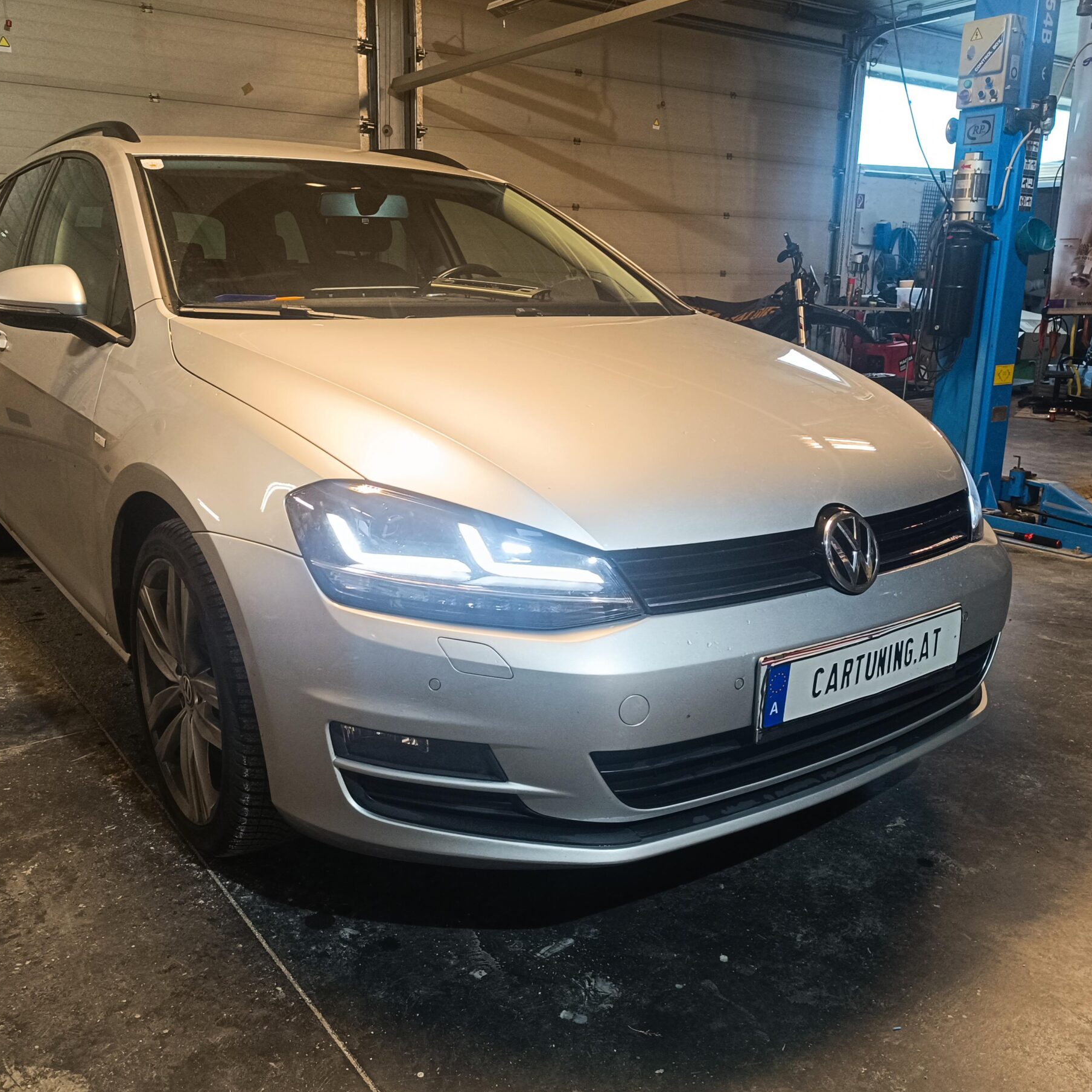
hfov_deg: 54.0
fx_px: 1071
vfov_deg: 54.0
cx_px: 541
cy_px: 549
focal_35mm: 30
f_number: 1.88
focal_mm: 5.59
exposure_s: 1/50.1
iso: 698
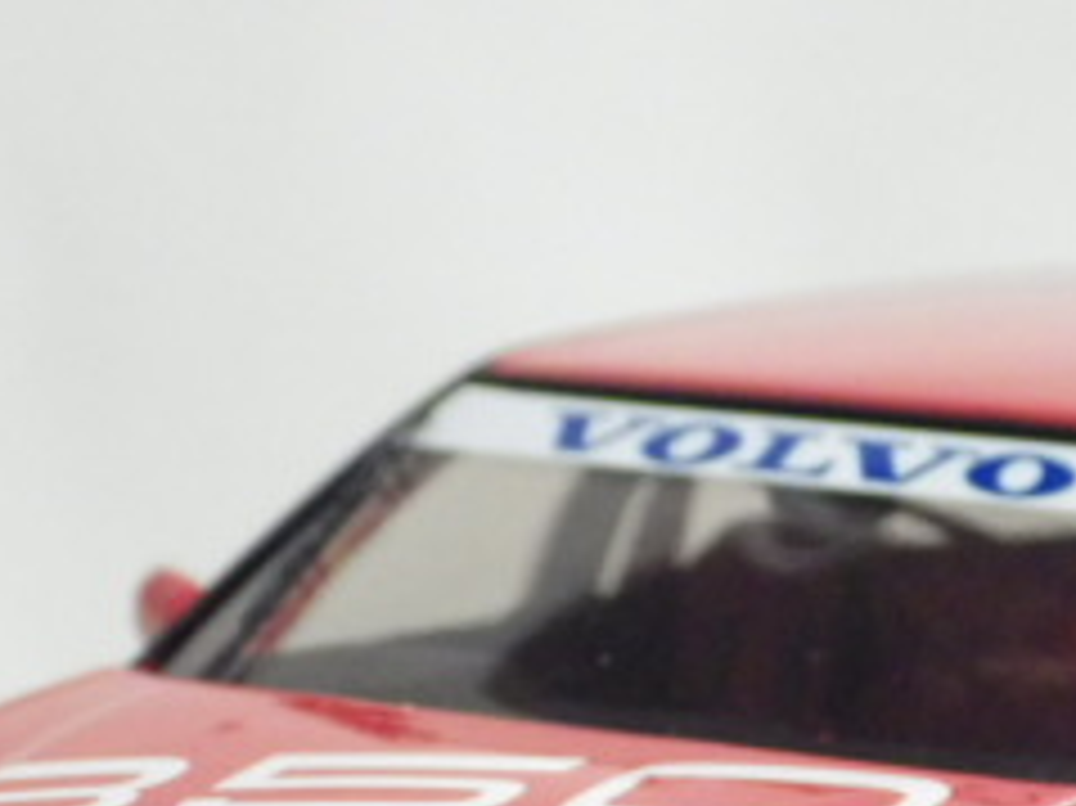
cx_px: 675
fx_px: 7239
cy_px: 779
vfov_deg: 6.4
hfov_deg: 8.5
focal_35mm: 233
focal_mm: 15.6
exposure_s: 1/40
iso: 800
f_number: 4.4
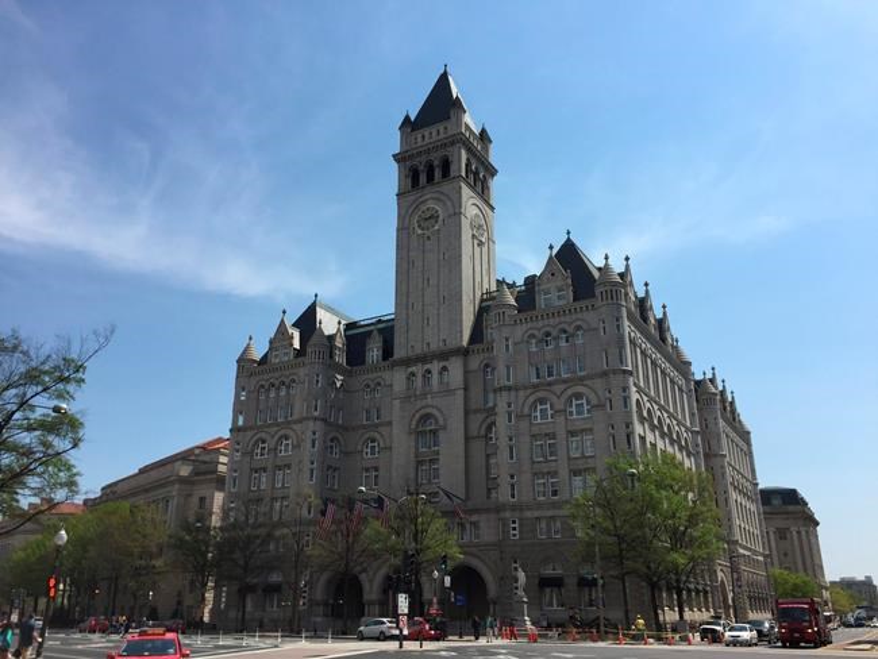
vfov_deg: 48.3
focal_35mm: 29
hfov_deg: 61.6
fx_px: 736
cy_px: 330
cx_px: 439
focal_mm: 4.15
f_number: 2.2
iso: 32
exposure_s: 1/3300
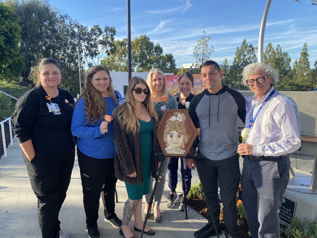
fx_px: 238
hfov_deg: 67.3
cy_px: 119
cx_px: 158
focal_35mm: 26
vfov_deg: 53.1
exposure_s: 1/762
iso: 32
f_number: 1.8
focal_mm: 4.25
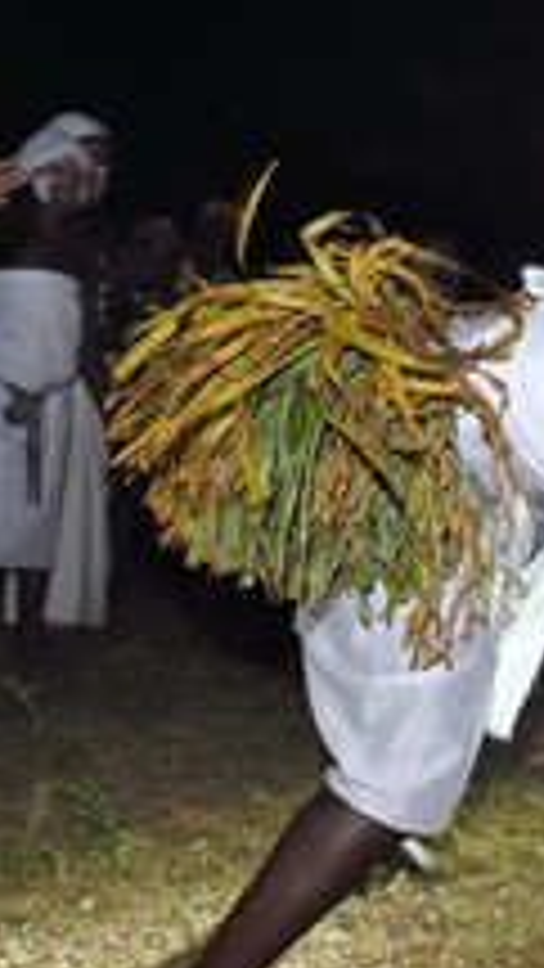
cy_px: 545
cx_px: 719
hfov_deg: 21.9
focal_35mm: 49
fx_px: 1256
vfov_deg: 42.0
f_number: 7.1
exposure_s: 1/50
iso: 3200
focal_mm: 24
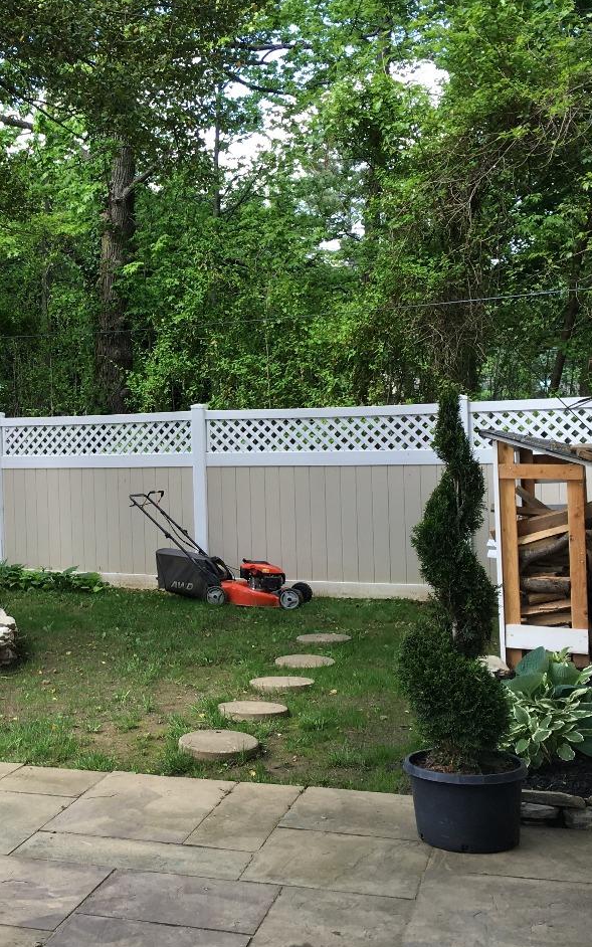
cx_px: 47
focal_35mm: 47
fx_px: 1213
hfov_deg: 26.4
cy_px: 455
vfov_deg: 42.6
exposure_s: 1/155
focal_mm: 4.15
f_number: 2.2
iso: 25
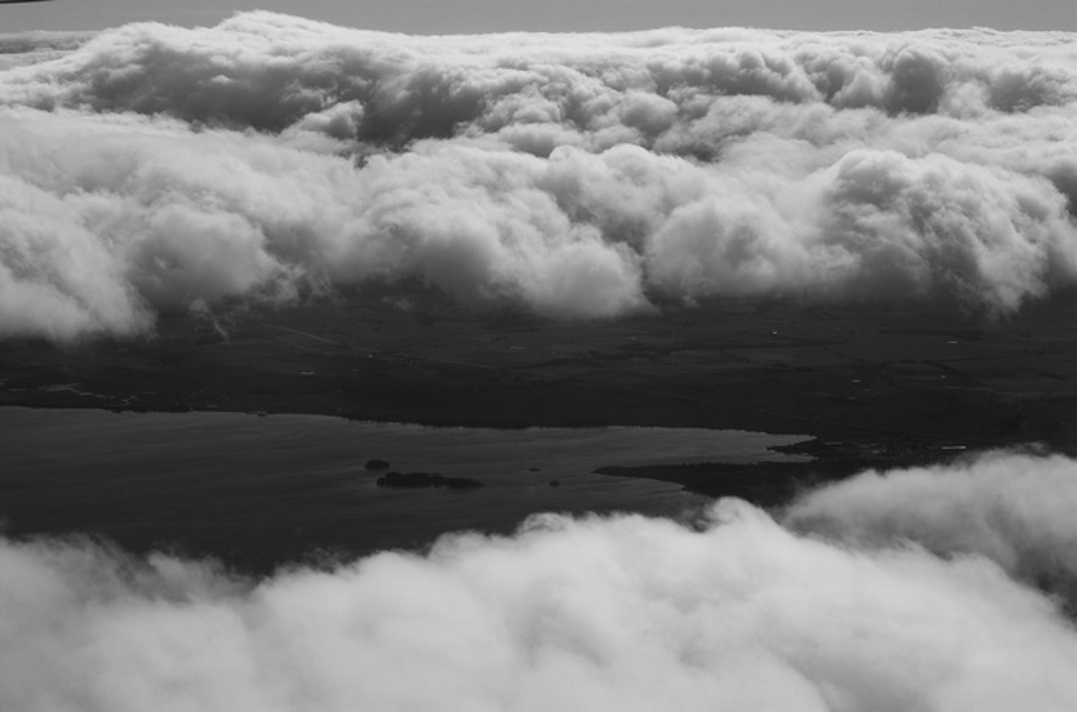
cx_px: 538
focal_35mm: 82
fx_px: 2462
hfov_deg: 24.7
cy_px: 356
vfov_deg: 16.5
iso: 200
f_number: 8
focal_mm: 55
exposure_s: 1/250
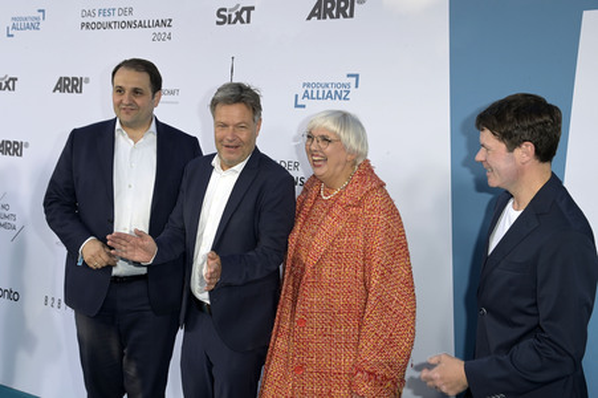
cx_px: 299
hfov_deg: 42.8
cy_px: 199
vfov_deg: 29.2
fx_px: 764
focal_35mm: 46
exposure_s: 1/250
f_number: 6.3
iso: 500
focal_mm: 46
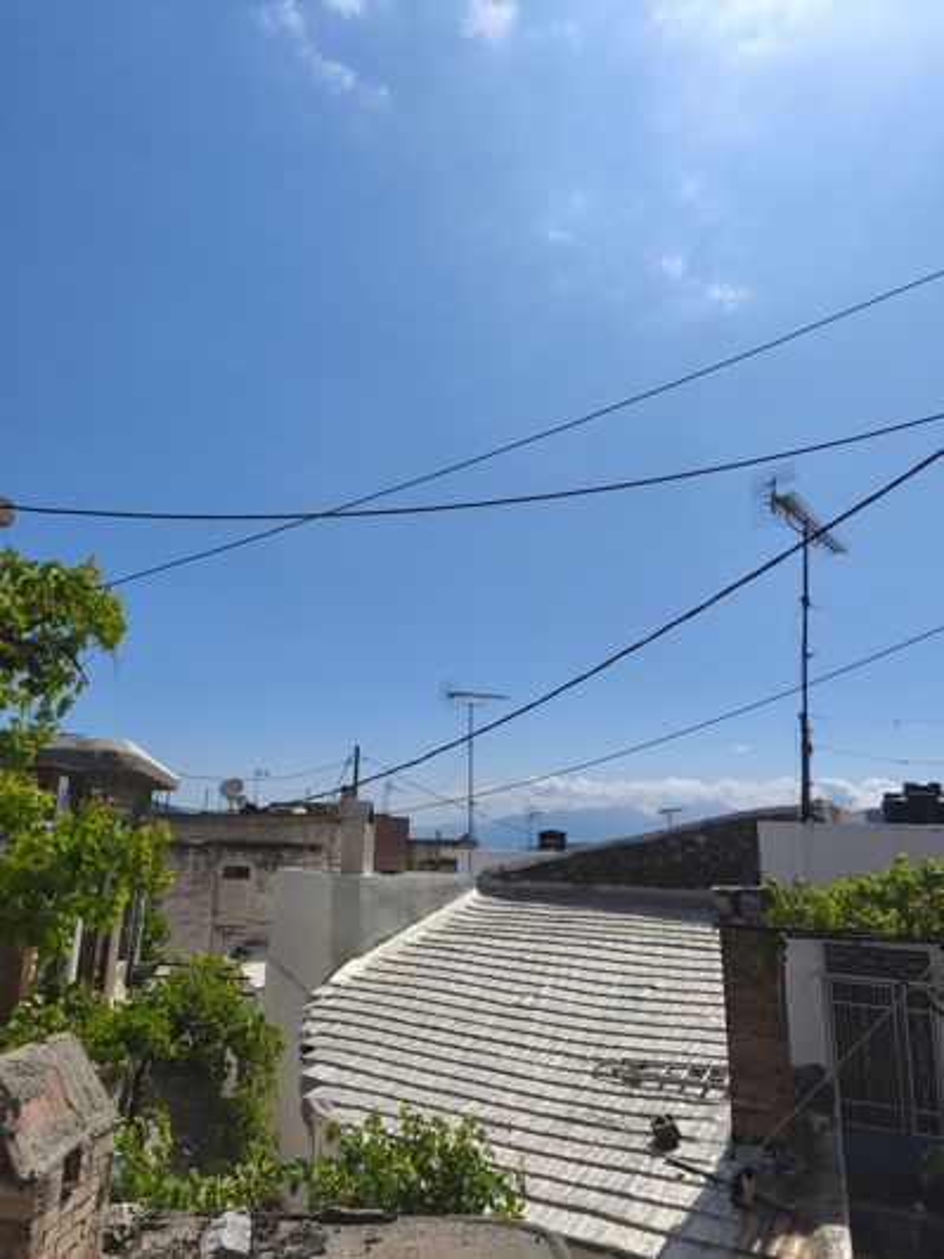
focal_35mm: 23
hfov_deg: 58.9
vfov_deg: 73.9
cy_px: 630
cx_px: 472
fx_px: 836
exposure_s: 1/5878
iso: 80
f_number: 1.7
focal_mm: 5.35
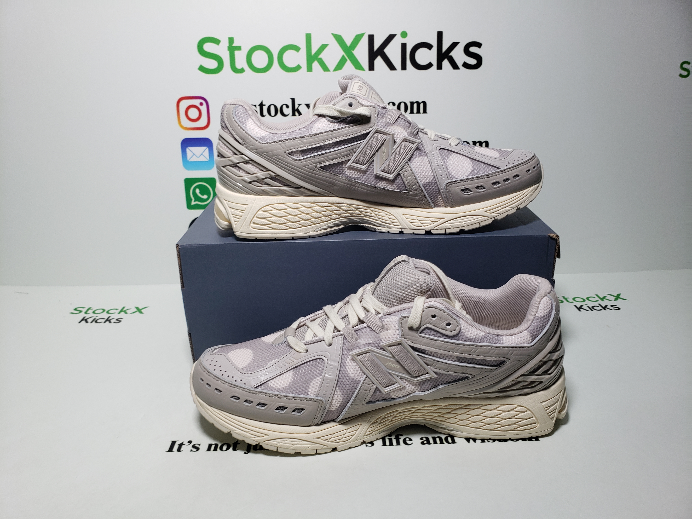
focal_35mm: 26
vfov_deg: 53.1
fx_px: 520
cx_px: 346
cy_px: 260
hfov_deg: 67.3
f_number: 2.4
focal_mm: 4.3
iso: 50
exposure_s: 1/180
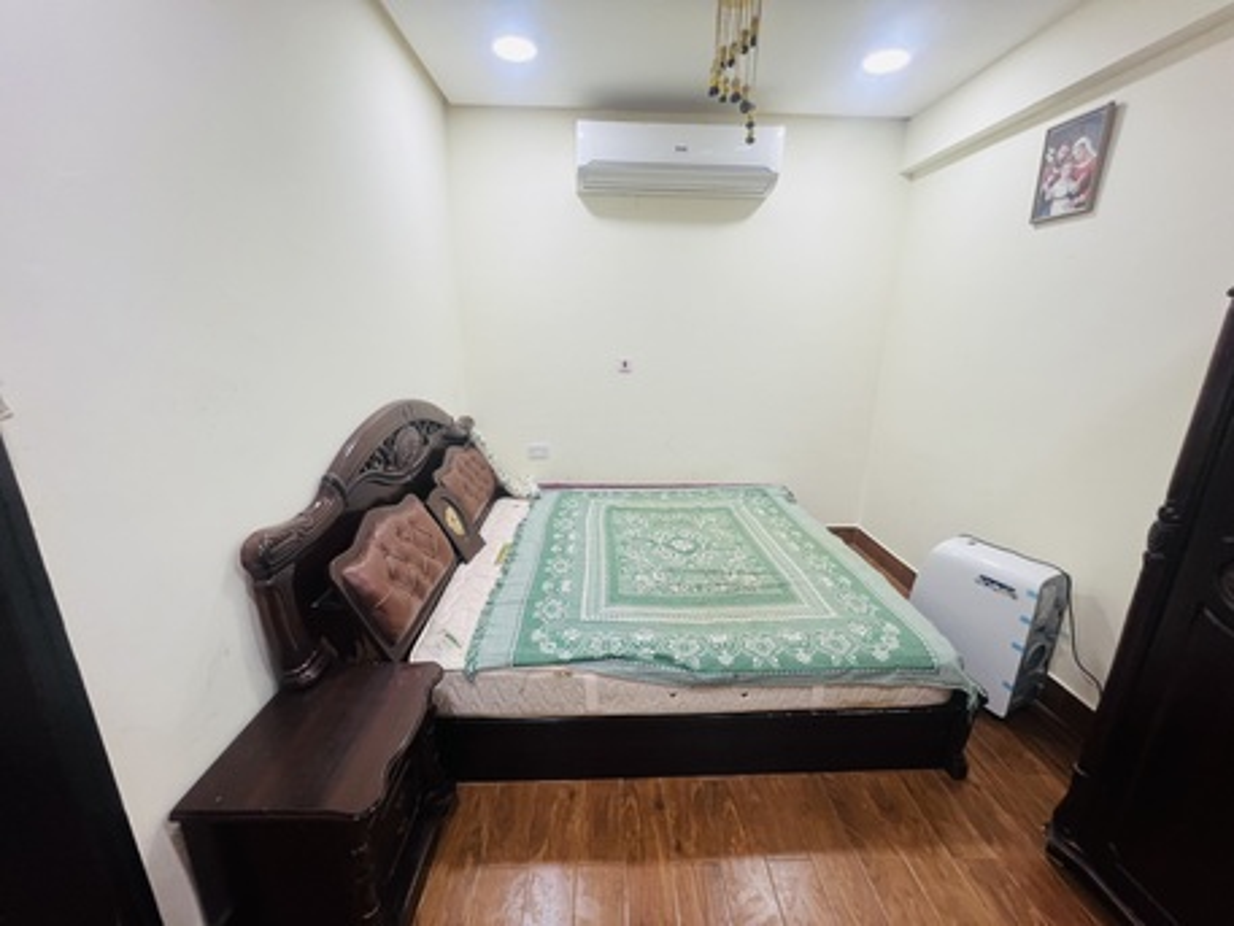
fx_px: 464
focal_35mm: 13
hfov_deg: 106.2
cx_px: 617
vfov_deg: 89.9
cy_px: 463
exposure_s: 1/33
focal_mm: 1.57
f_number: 1.8
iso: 64
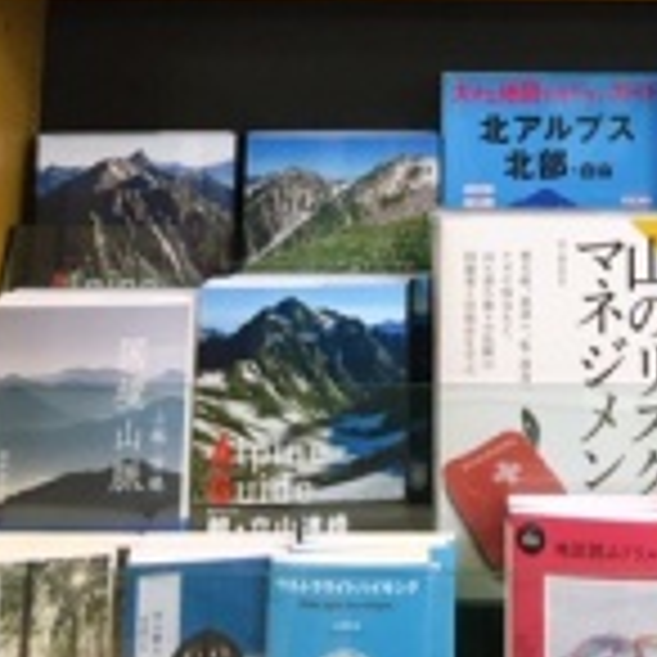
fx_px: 1503
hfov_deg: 24.4
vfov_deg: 22.0
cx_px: 500
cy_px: -216
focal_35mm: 70
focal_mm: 4.15
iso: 80
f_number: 2.2
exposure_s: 1/30
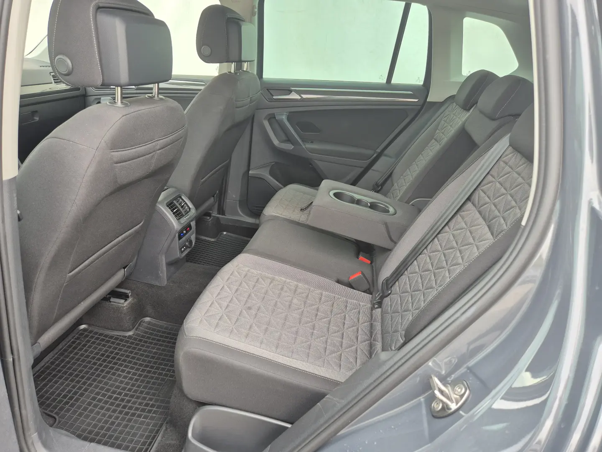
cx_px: 301
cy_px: 226
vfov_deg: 58.9
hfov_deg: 73.9
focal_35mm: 23
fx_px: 400
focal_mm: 5.4
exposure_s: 1/100
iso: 160
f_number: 1.8
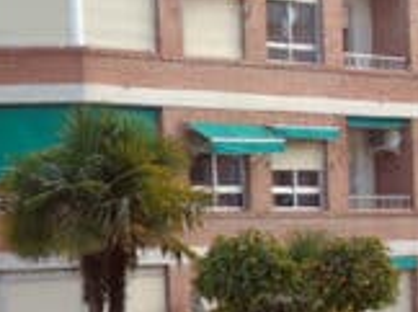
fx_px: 2134
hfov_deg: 11.1
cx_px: -10
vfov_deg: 8.2
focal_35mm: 177
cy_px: 471
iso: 80
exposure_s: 1/80
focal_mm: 6.1
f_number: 3.8
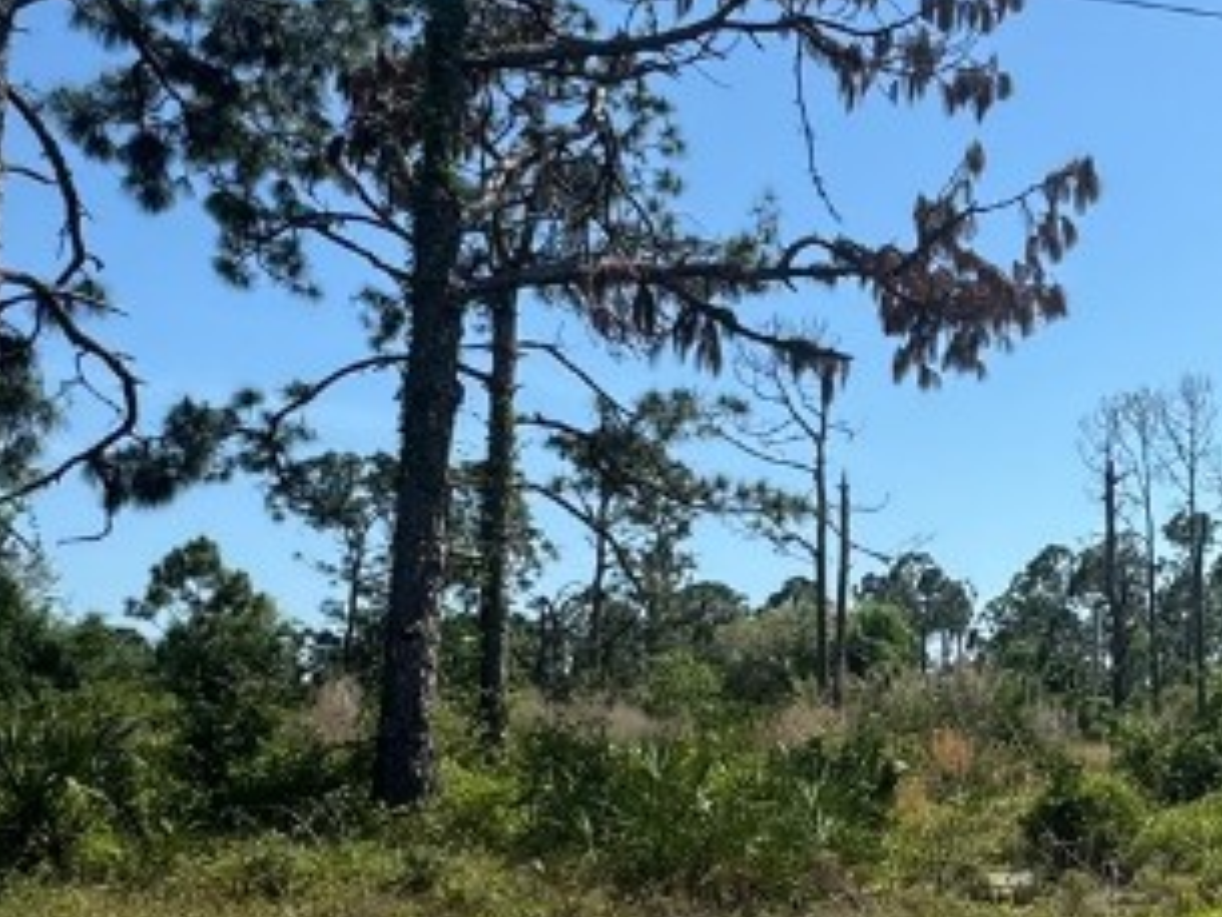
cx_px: 1194
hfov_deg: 36.7
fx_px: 1660
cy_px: 645
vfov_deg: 30.6
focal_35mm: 47
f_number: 2.2
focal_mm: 2.22
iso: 40
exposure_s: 1/1927
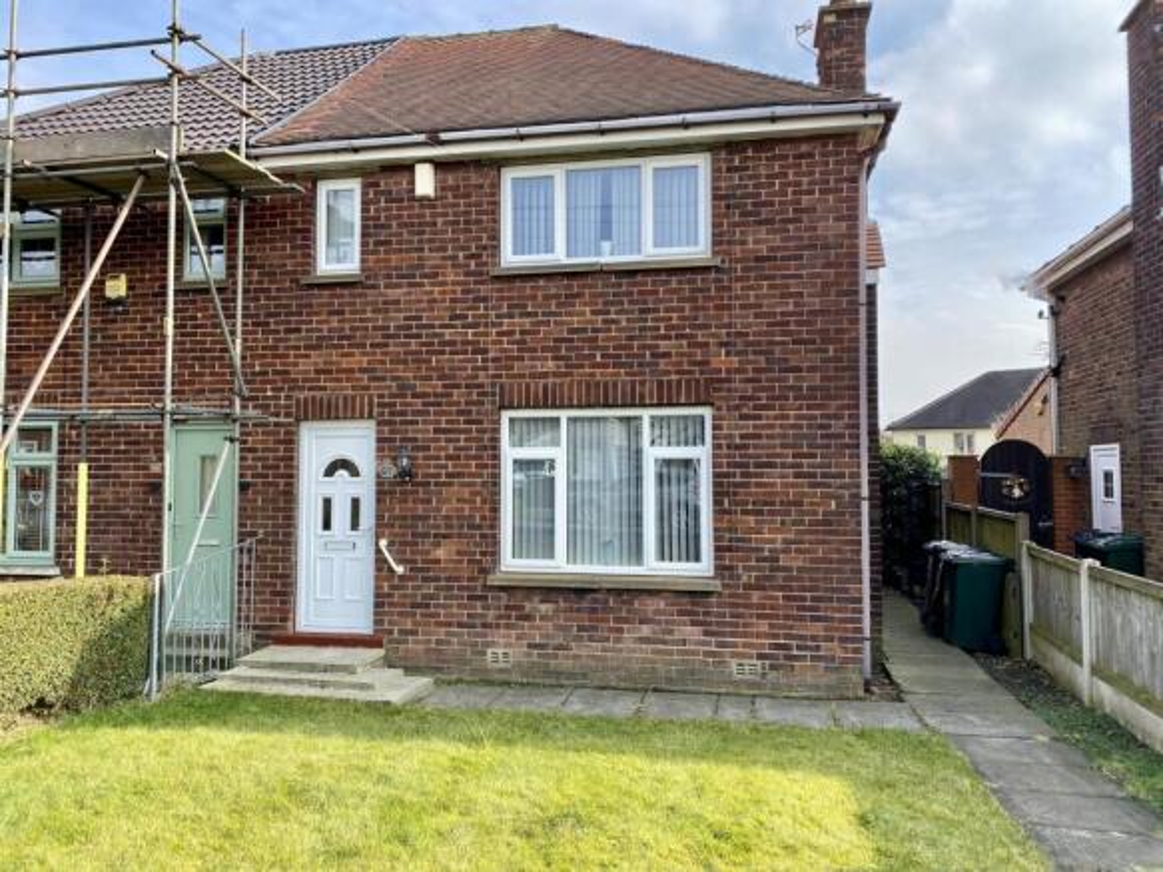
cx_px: 582
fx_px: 873
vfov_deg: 53.0
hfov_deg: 67.3
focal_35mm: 26
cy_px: 436
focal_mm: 4.25
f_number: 1.8
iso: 32
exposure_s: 1/772
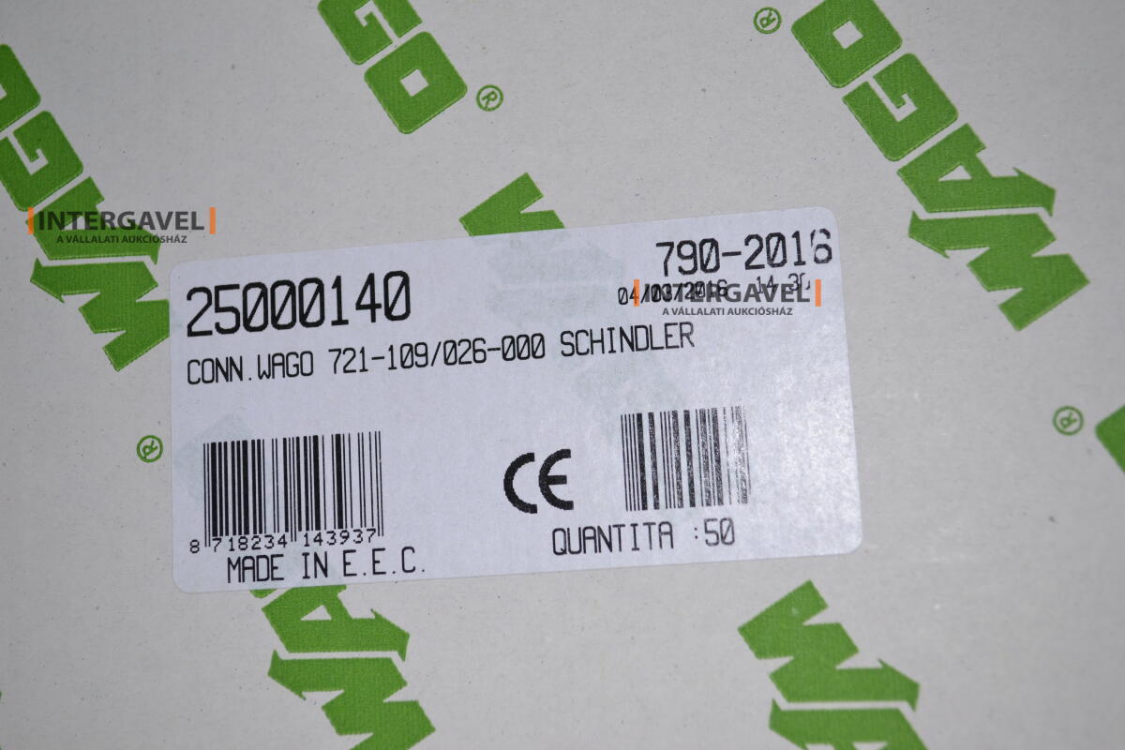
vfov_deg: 23.8
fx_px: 1781
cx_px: 562
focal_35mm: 57
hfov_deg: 35.1
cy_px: 375
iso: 220
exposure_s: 1/60
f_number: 5
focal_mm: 38
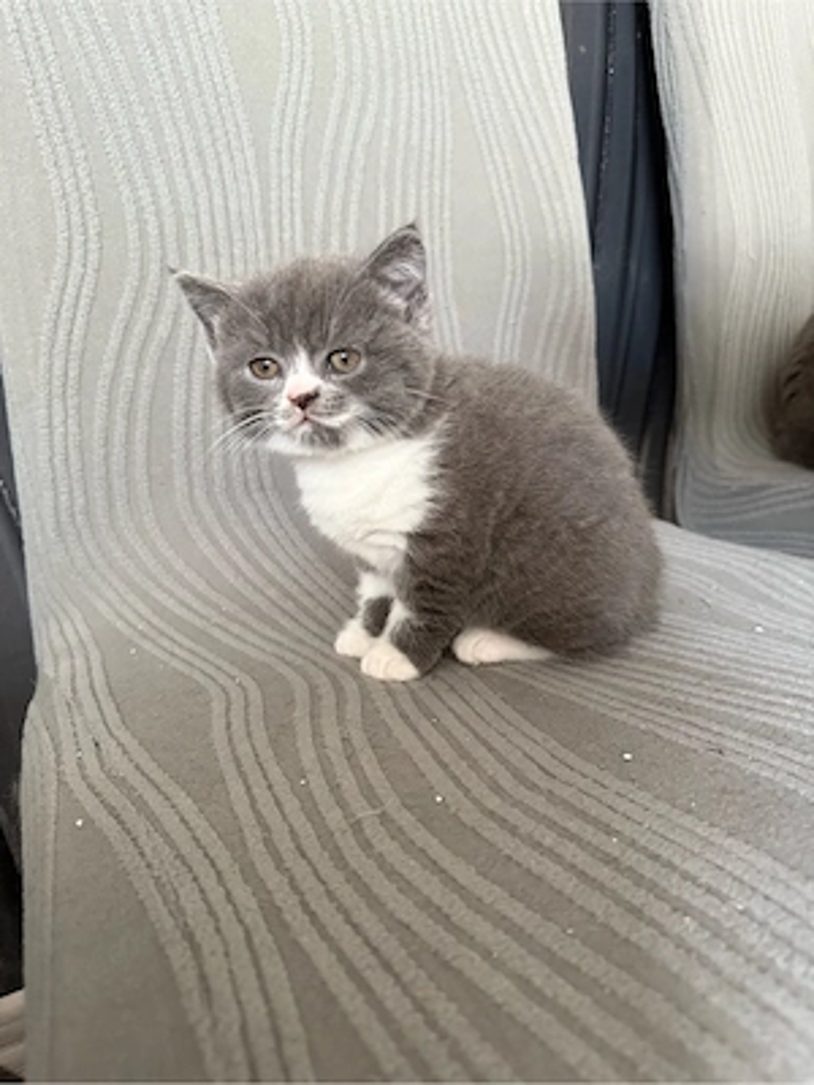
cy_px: 542
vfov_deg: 71.6
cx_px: 407
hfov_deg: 56.8
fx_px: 752
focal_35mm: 24
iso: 640
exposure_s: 1/60
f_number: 1.78
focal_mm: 6.76
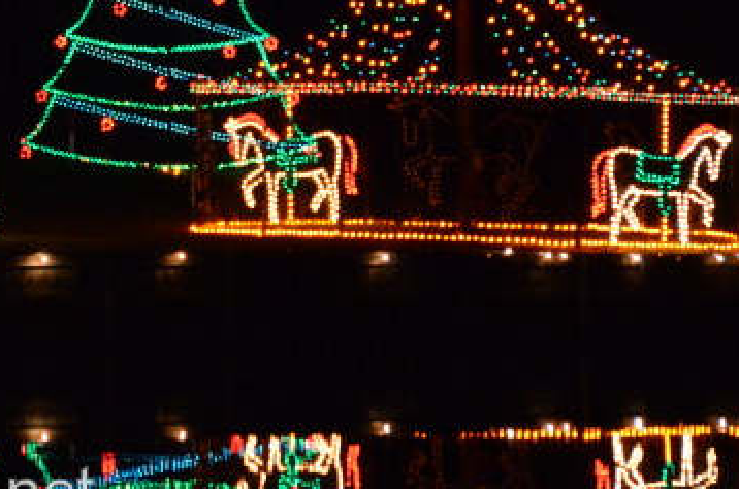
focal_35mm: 343
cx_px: -242
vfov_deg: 4.0
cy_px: -99
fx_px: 7025
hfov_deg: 6.0
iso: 4000
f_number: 5
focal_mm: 80
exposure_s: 1/60
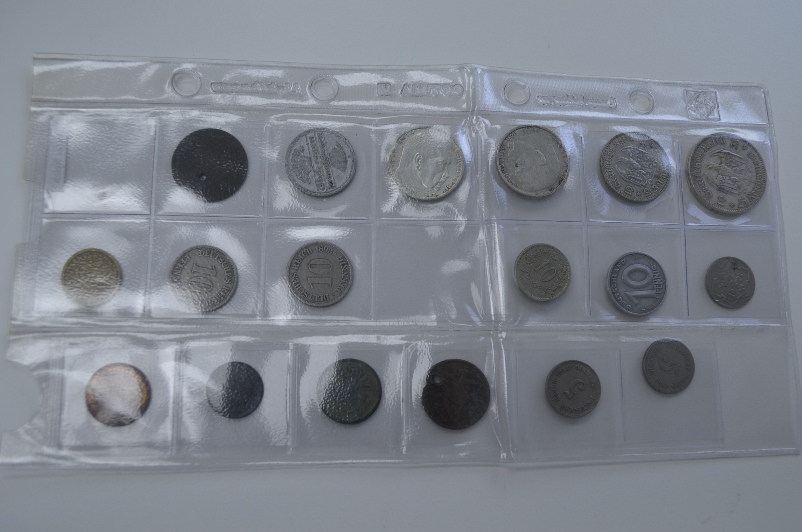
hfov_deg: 53.2
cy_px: 266
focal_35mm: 36
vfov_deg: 36.7
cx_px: 401
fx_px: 800
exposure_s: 1/60
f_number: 5.6
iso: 110
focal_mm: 24
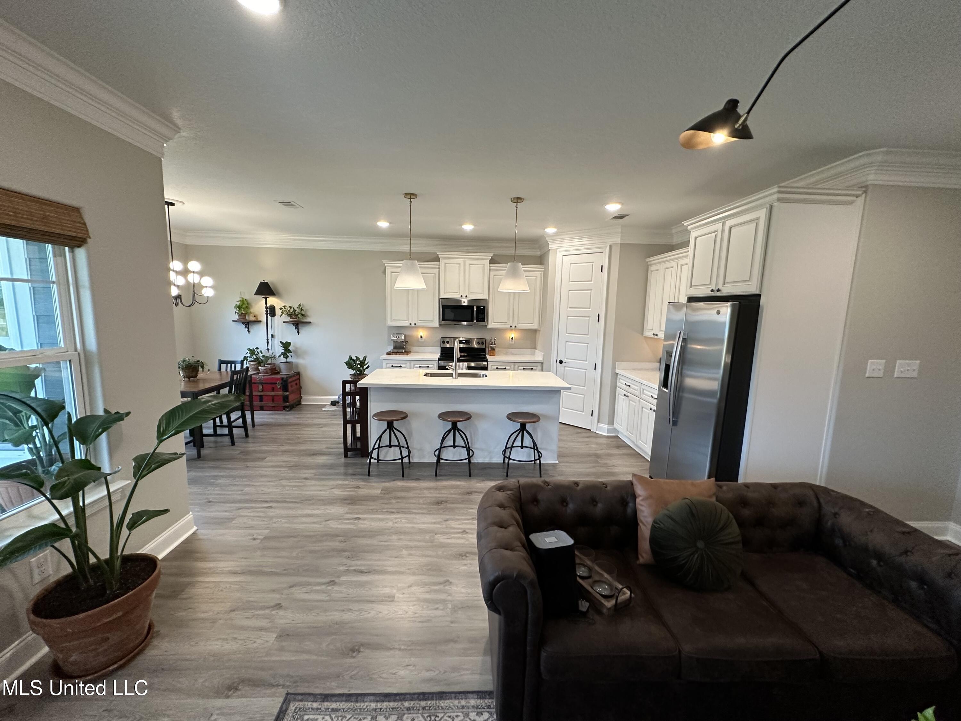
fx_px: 389
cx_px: 480
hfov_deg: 102.1
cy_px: 360
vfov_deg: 85.7
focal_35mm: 14
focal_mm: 2.22
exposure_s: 1/120
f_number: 2.2
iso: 250
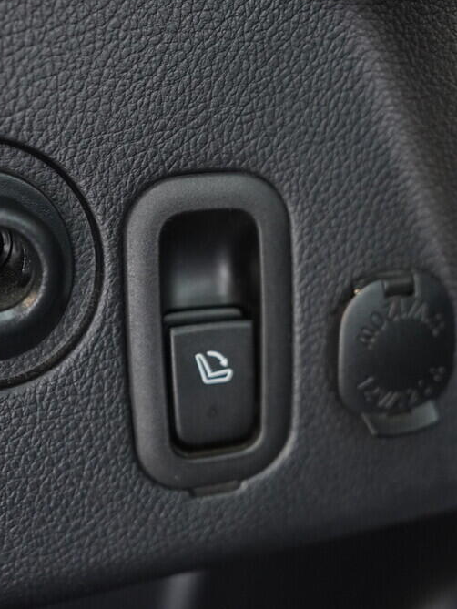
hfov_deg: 27.4
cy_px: 304
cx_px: 284
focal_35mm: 53
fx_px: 933
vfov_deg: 36.2
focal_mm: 24
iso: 2000
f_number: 2.8
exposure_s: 1/40
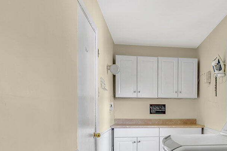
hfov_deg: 52.4
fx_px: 214
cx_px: 179
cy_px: 114
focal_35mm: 34
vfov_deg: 37.8
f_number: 5.6
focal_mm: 16
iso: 320
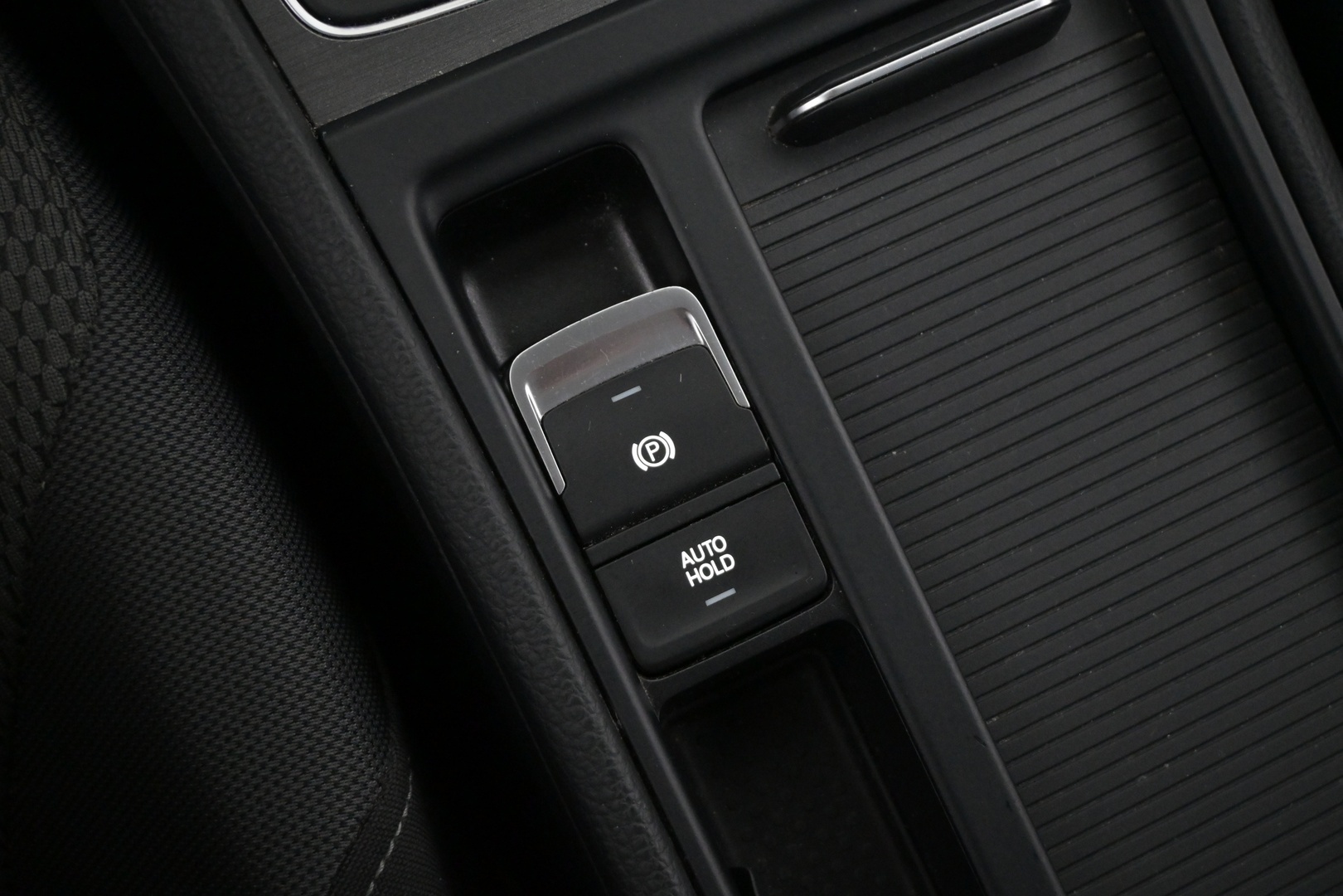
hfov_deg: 40.0
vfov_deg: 27.3
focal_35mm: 50
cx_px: 672
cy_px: 448
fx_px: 1846
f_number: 5
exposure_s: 1/50
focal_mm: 33
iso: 4500
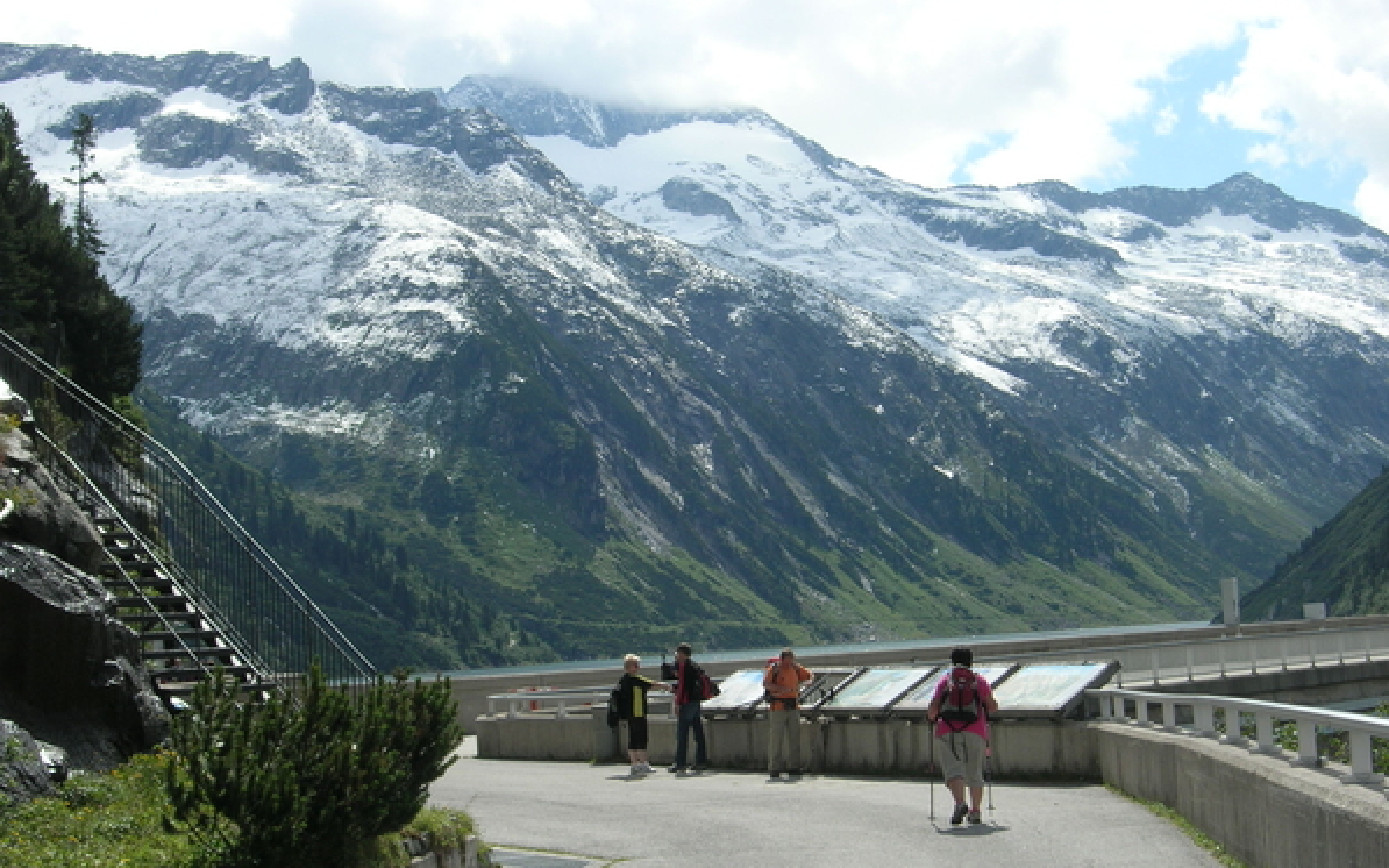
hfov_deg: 31.5
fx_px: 2460
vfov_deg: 20.0
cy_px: 451
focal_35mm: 65
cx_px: 693
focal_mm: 12.7
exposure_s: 1/566
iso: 64
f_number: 5.9
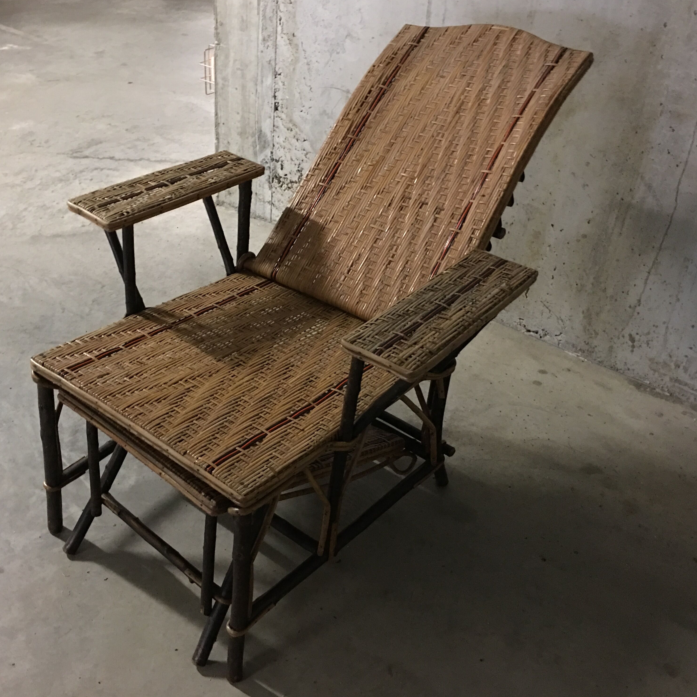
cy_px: 342
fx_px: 797
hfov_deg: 47.1
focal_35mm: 35
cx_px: 305
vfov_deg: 47.2
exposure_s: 1/4
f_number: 2.2
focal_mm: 4.15
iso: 125
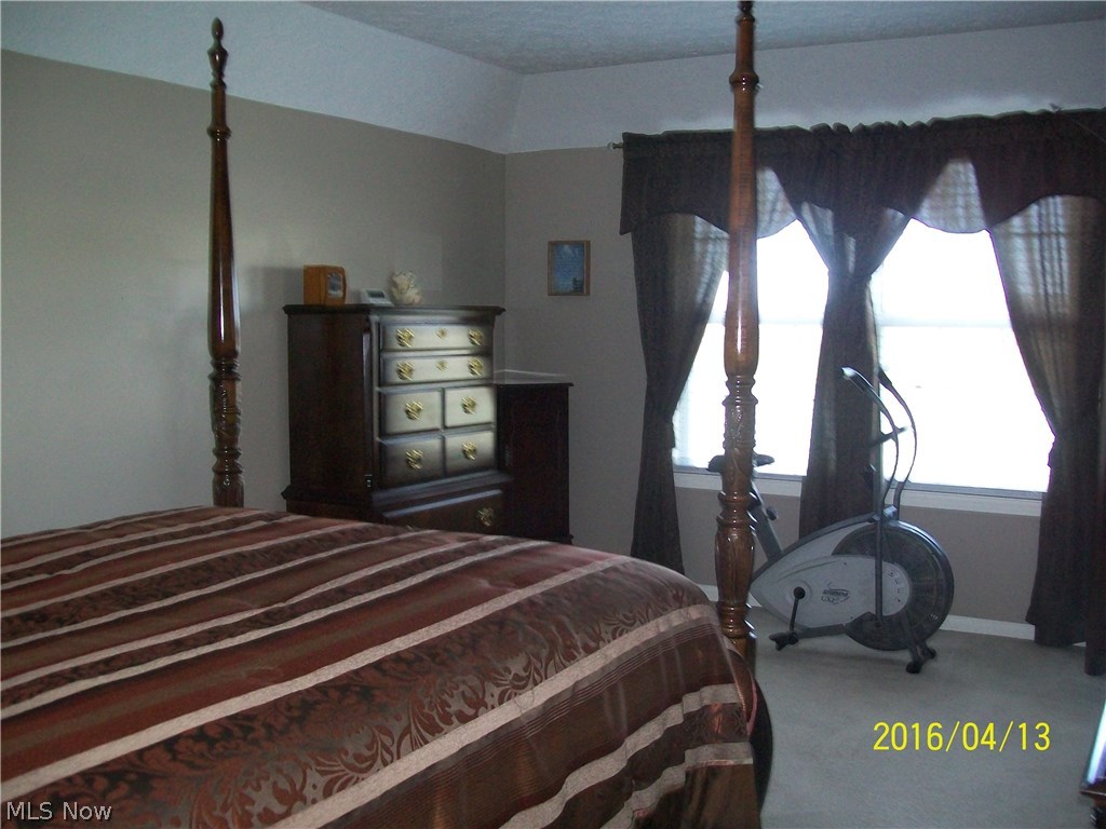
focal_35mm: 36
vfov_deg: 39.7
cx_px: 553
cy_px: 414
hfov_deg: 51.4
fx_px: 1150
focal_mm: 6
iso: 160
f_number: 2.7
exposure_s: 1/60
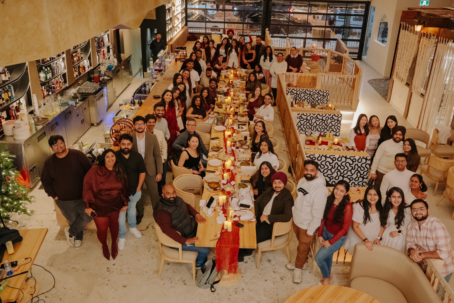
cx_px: 227
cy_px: 152
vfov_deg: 40.2
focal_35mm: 33
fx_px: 414
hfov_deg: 57.5
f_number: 5
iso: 12800
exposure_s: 1/100
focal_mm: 32.8
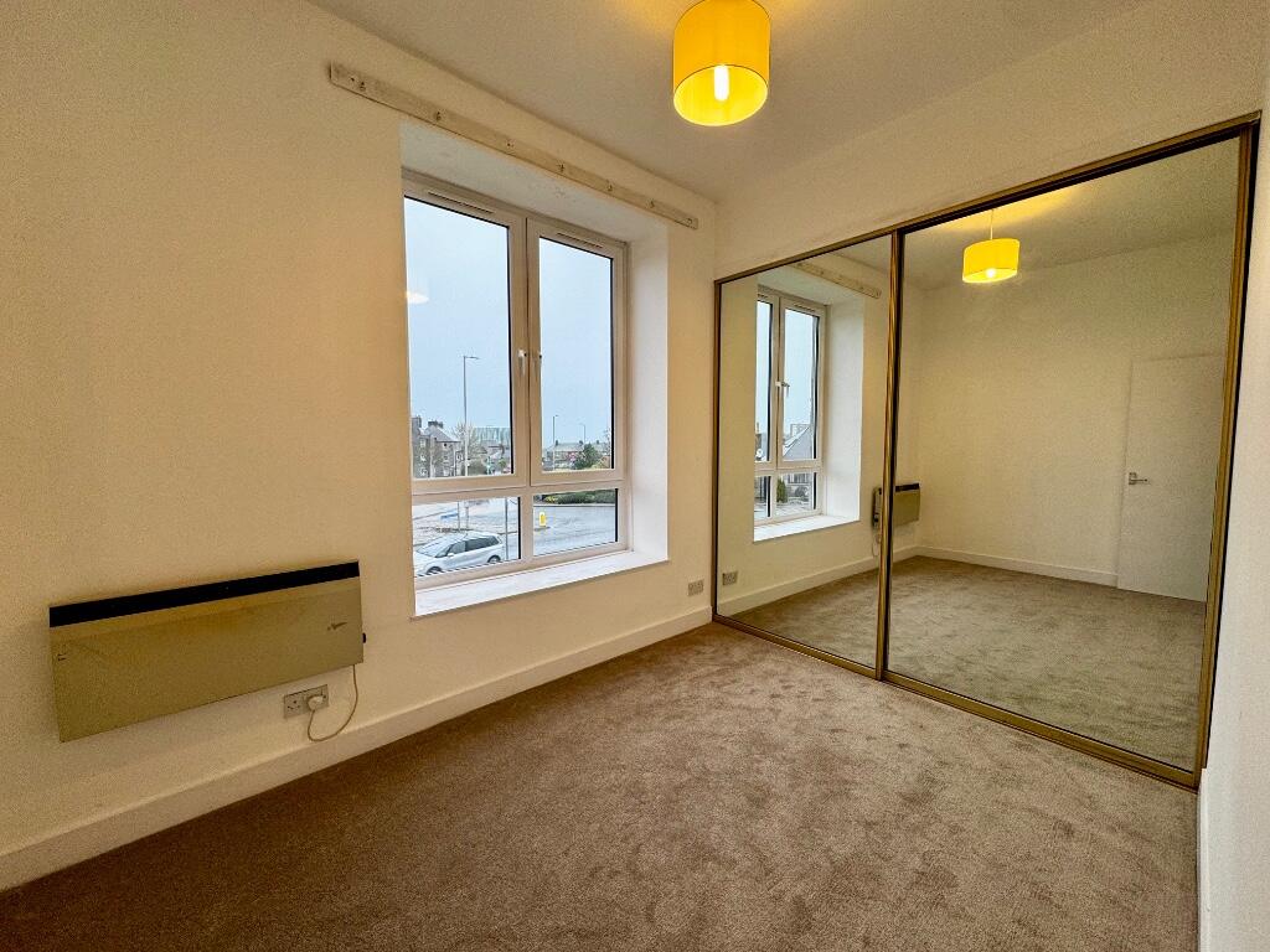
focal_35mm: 14
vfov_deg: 85.7
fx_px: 514
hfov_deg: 102.1
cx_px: 635
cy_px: 476
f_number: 2.2
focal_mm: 2.22
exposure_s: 1/100
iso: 80
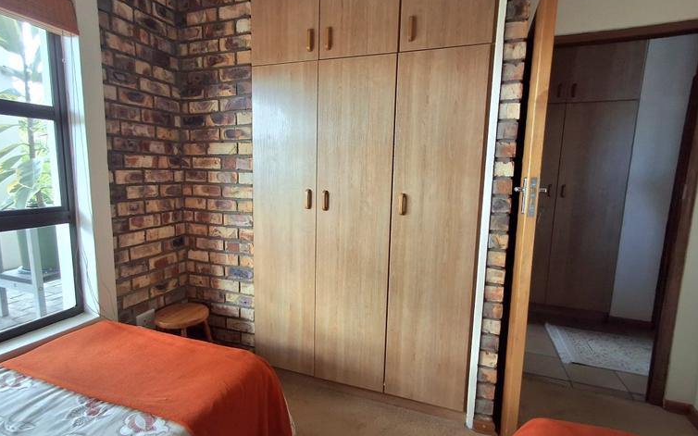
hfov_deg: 91.0
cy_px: 225
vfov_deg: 65.0
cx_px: 329
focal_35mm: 18
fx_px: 342
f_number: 2.2
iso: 40
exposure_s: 1/60.2
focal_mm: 1.64
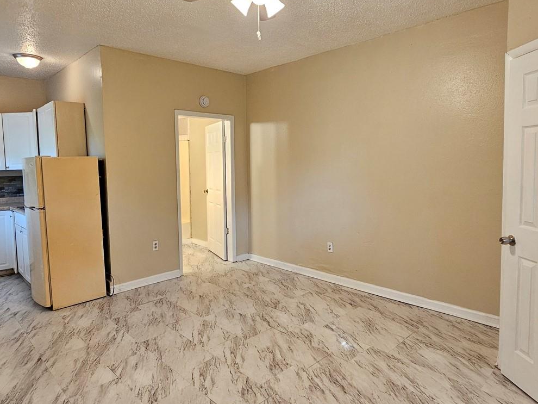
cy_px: 182
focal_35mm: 21
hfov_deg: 79.0
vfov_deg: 63.3
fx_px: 326
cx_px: 270
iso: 200
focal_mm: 2.2
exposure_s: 1/60
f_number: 2.2
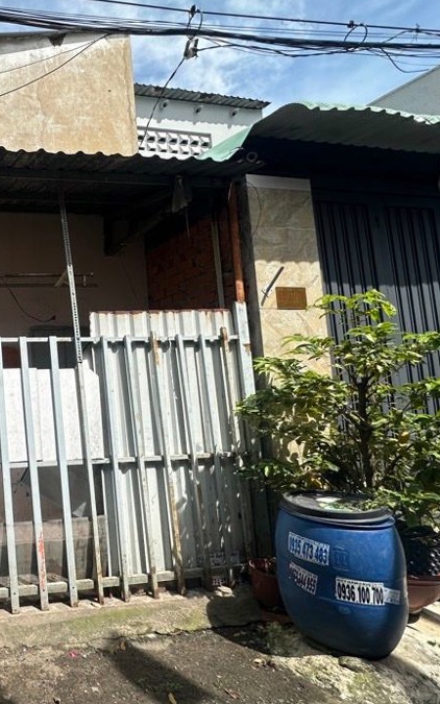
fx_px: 422
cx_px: -36
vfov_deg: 79.6
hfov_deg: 43.5
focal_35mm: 22
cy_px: 361
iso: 50
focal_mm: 2.22
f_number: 2.2
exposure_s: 1/1171
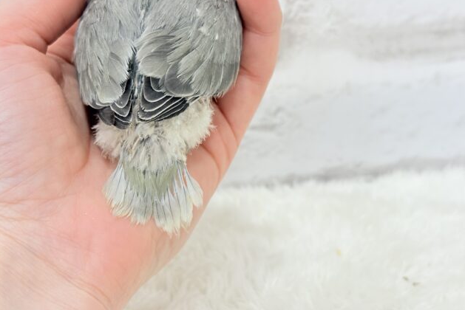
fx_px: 711
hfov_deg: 36.2
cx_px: 234
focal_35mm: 55
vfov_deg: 24.6
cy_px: 157
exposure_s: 1/100
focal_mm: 5.96
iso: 100
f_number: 1.6
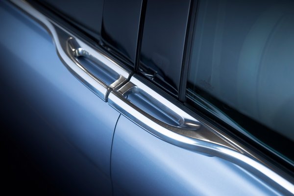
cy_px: 98
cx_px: 147
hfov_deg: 38.9
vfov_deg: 26.5
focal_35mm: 51
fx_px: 416
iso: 800
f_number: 2.8
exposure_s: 1/40
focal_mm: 51
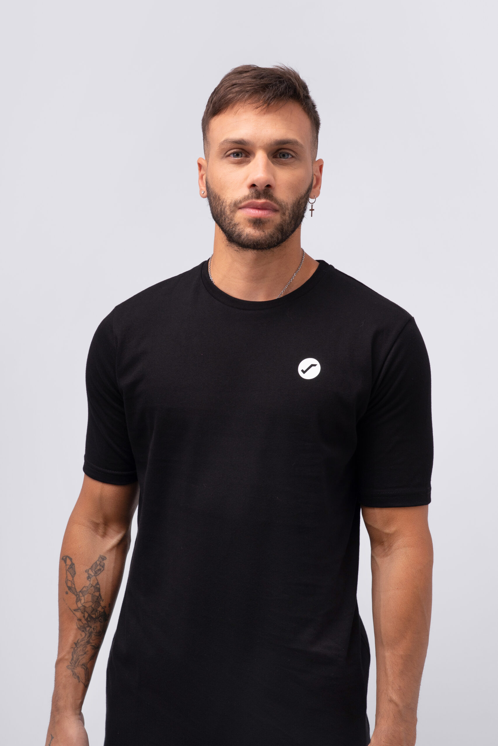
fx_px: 1037
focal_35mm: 50
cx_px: 249
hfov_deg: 27.0
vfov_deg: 39.6
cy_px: 373
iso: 250
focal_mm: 50
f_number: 9
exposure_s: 1/160
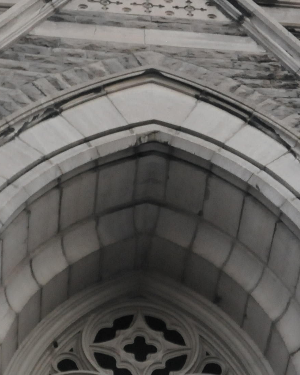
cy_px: 24
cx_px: 219
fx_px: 1030
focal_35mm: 93
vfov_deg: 20.2
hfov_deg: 16.5
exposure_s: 1/50
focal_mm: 17
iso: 1000
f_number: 4.5
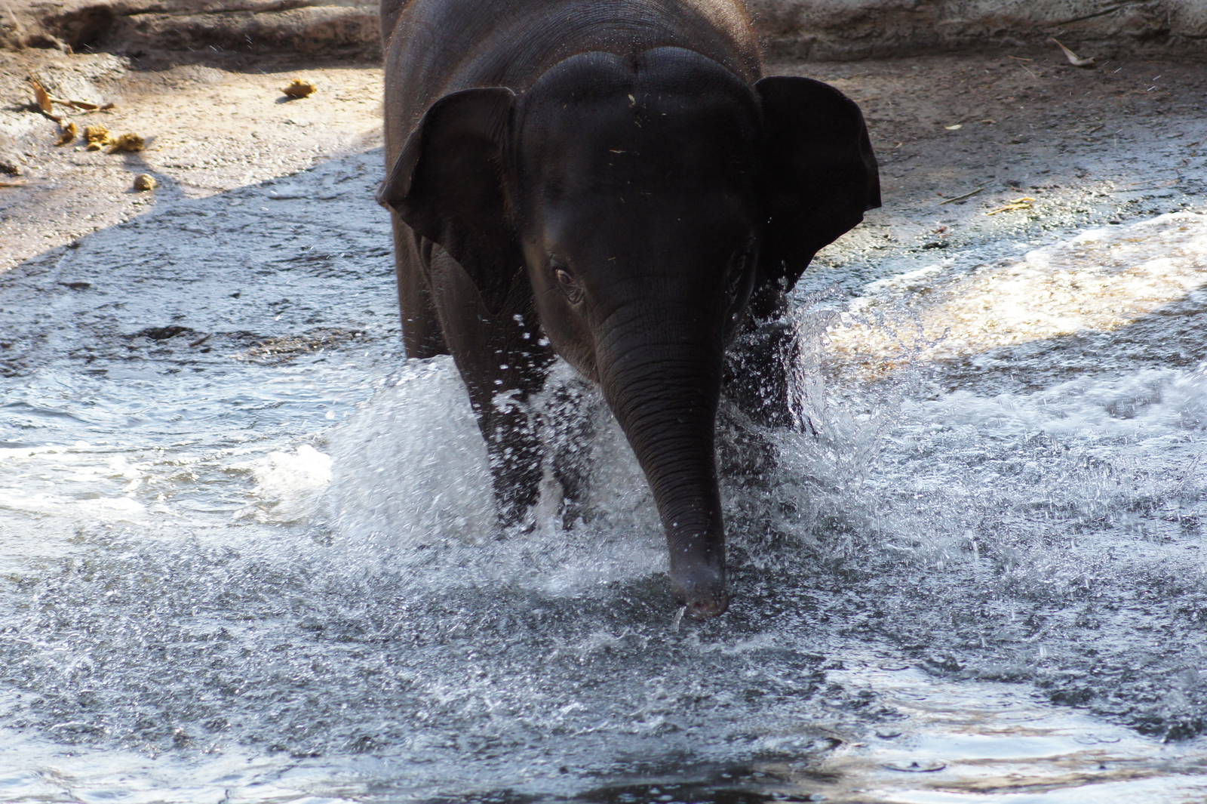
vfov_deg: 6.1
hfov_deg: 9.2
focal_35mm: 225
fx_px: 7540
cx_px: 604
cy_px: 402
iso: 400
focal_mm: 150
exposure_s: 1/250
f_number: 5.6
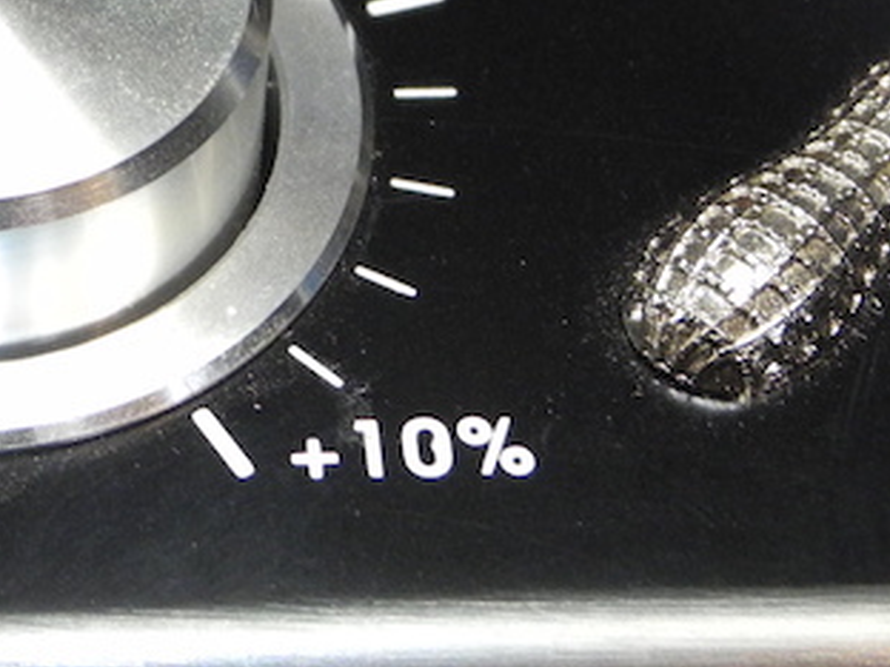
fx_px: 3240
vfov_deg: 11.6
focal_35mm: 126
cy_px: -83
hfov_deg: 15.4
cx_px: 26
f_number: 3.2
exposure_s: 1/23.6
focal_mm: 8.8
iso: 400
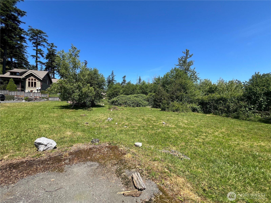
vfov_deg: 89.9
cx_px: 136
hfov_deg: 106.2
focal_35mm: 13
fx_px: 102
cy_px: 102
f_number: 1.8
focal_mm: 1.57
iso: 32
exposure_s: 1/1004
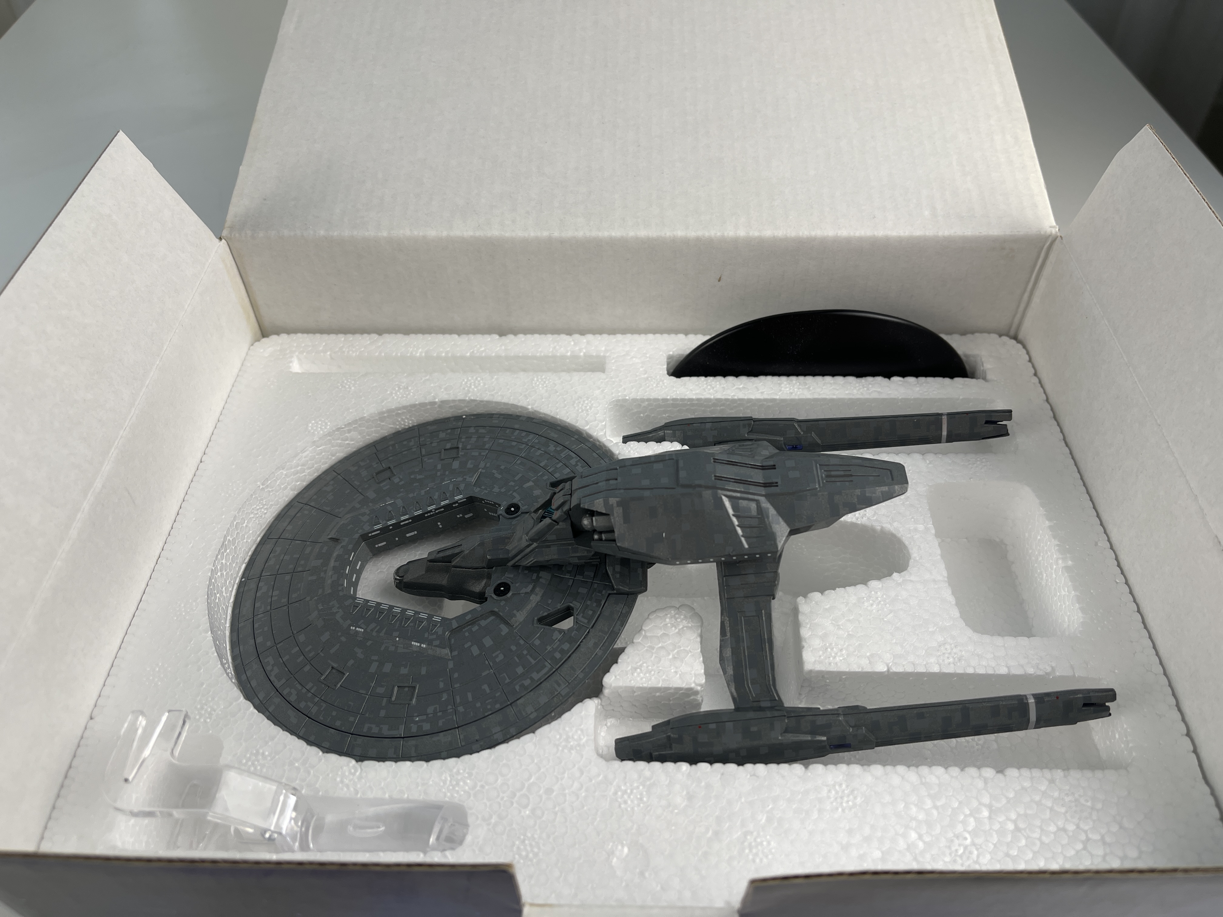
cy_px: 458
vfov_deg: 54.9
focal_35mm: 25
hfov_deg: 69.4
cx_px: 612
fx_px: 883
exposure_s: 1/262
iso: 32
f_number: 1.6
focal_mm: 5.1
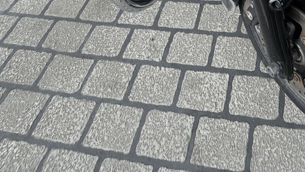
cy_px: -38
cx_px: 258
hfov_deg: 60.4
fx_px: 226
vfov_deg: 33.3
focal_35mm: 28
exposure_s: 1/121
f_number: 2.2
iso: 50
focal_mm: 2.22
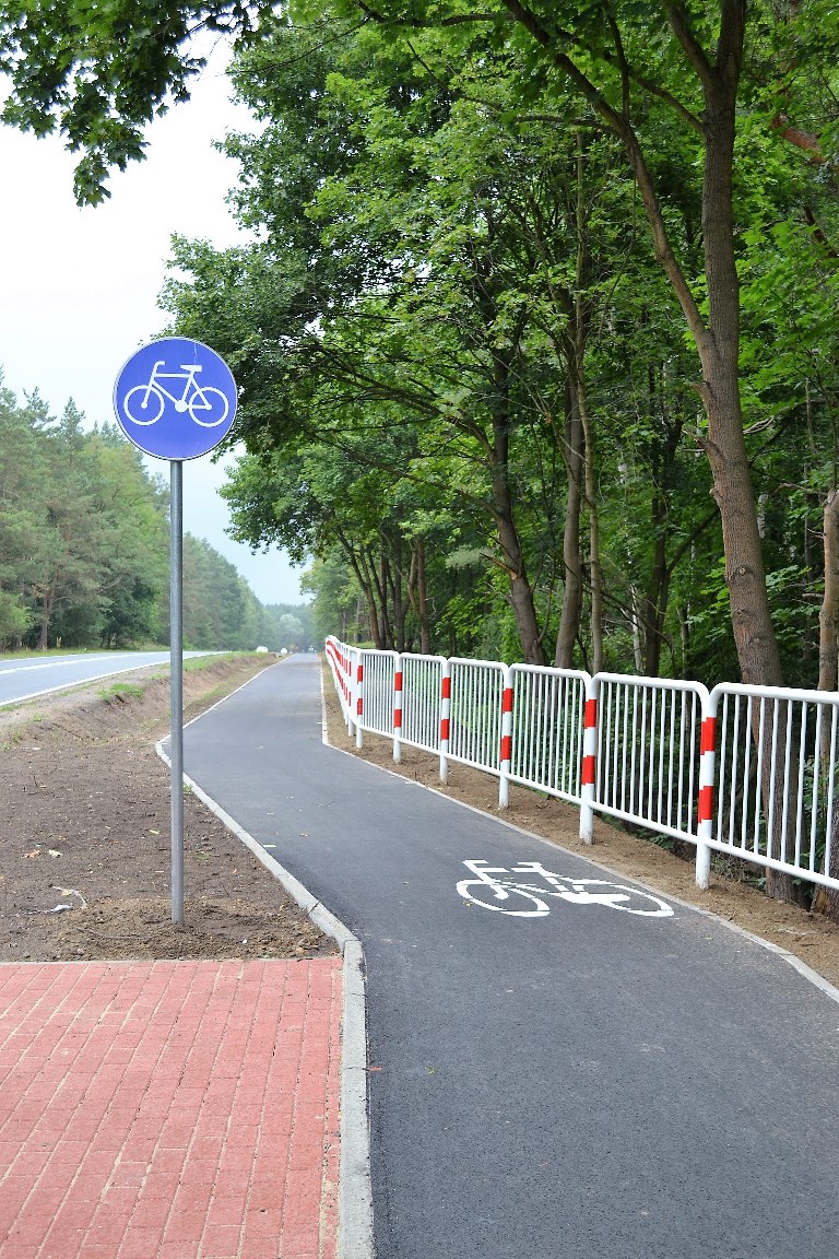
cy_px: 630
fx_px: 1521
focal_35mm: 44
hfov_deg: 30.8
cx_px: 420
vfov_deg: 45.0
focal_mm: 29
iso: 280
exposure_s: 1/125
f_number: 5.6
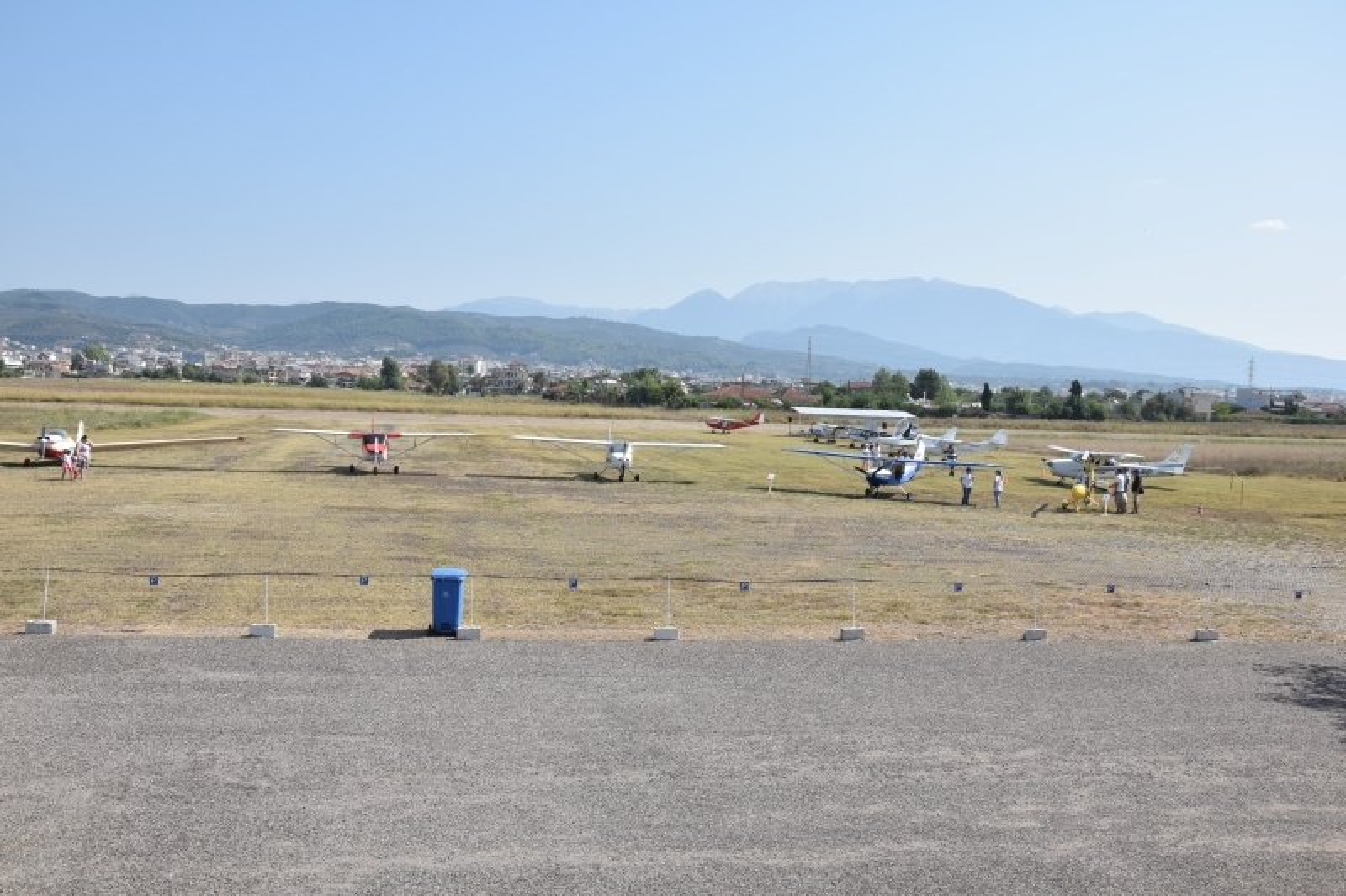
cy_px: 448
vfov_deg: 18.2
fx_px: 2803
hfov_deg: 27.0
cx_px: 673
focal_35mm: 75
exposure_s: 1/320
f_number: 9
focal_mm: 50
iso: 100
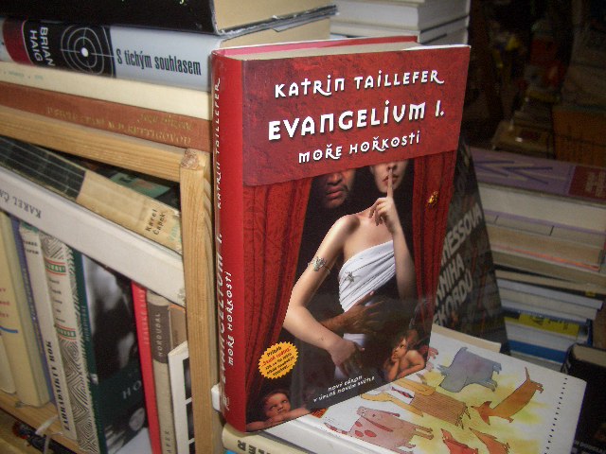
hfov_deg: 52.6
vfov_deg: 40.7
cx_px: 303
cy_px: 227
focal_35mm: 35
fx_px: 613
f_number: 2.6
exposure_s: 1/60
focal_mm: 5.8
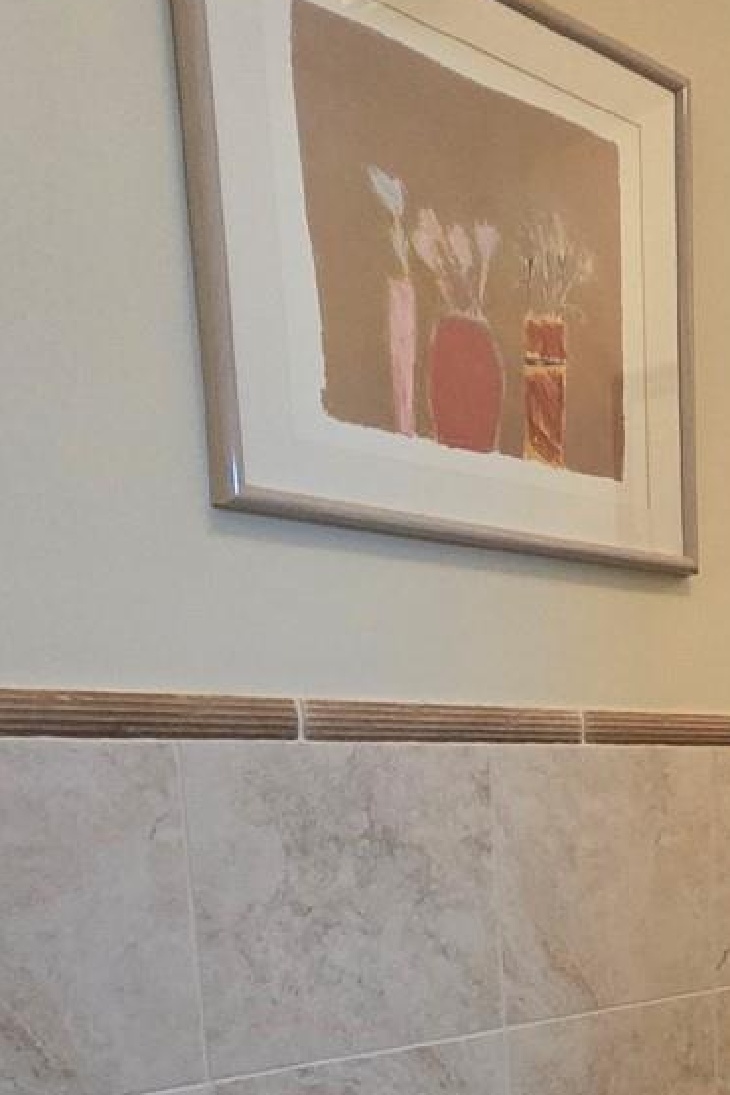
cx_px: 945
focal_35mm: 39
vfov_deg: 44.1
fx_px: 1186
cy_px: 1030
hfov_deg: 28.3
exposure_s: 1/60
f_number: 2.2
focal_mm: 2.2
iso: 640
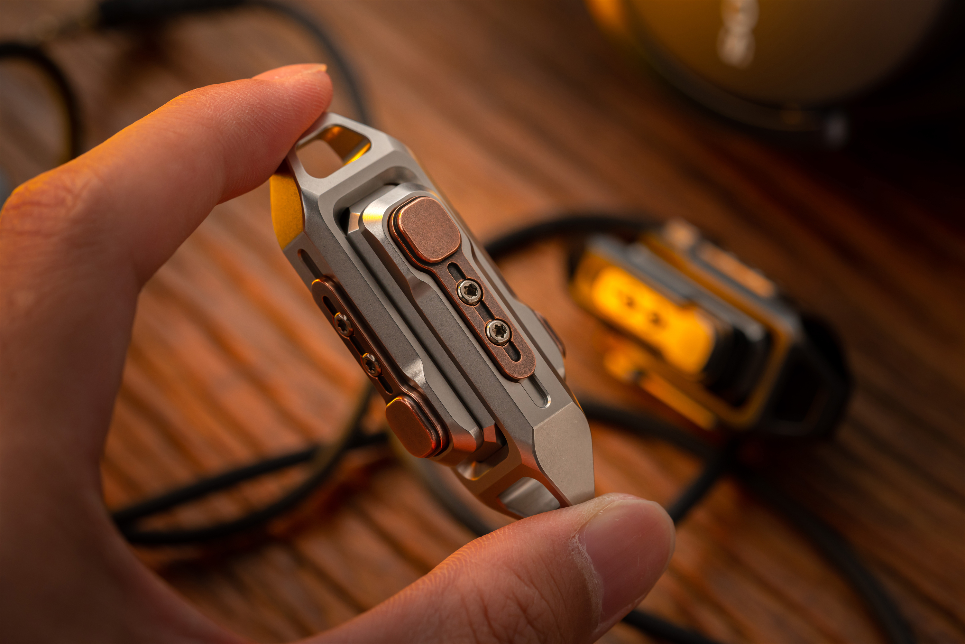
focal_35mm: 90
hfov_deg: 22.6
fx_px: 2413
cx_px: 482
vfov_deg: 15.2
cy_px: 322
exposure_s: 1/250
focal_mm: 90
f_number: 7.1
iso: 640
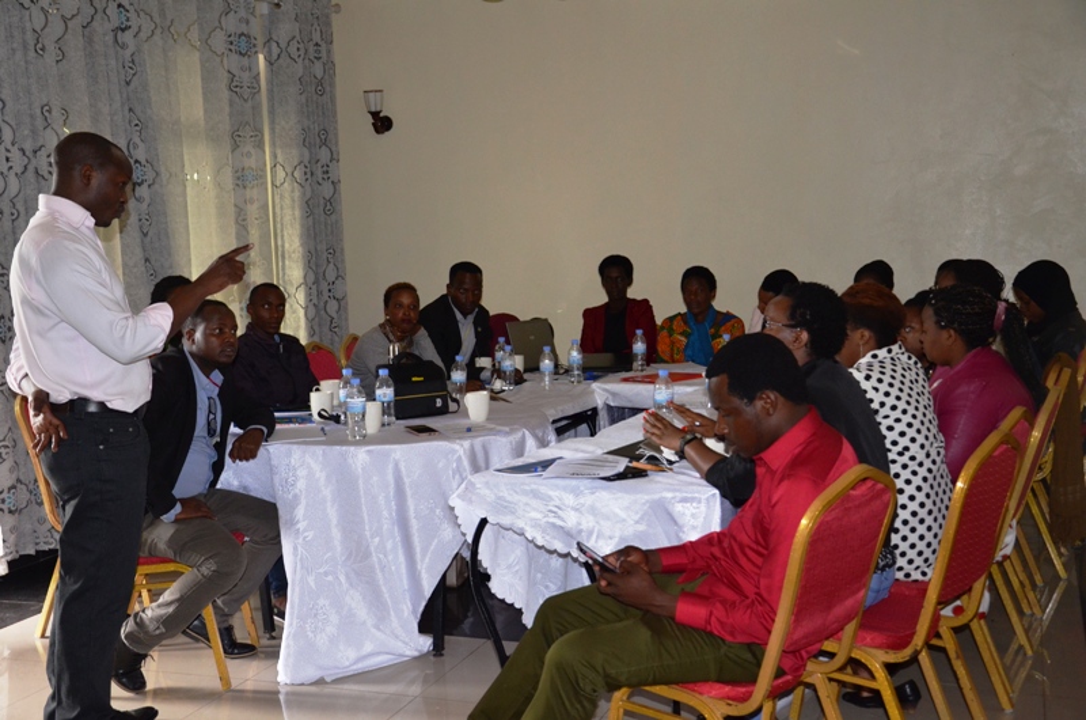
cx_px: 543
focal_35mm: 45
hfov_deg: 43.7
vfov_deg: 29.7
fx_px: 1355
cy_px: 360
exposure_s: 1/60
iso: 800
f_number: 4.2
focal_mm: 30
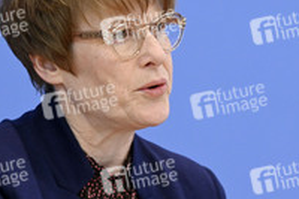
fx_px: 2531
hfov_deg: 6.8
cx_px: 249
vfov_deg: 4.5
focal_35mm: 305
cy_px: 139
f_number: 6.3
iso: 4000
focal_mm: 135
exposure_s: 1/500
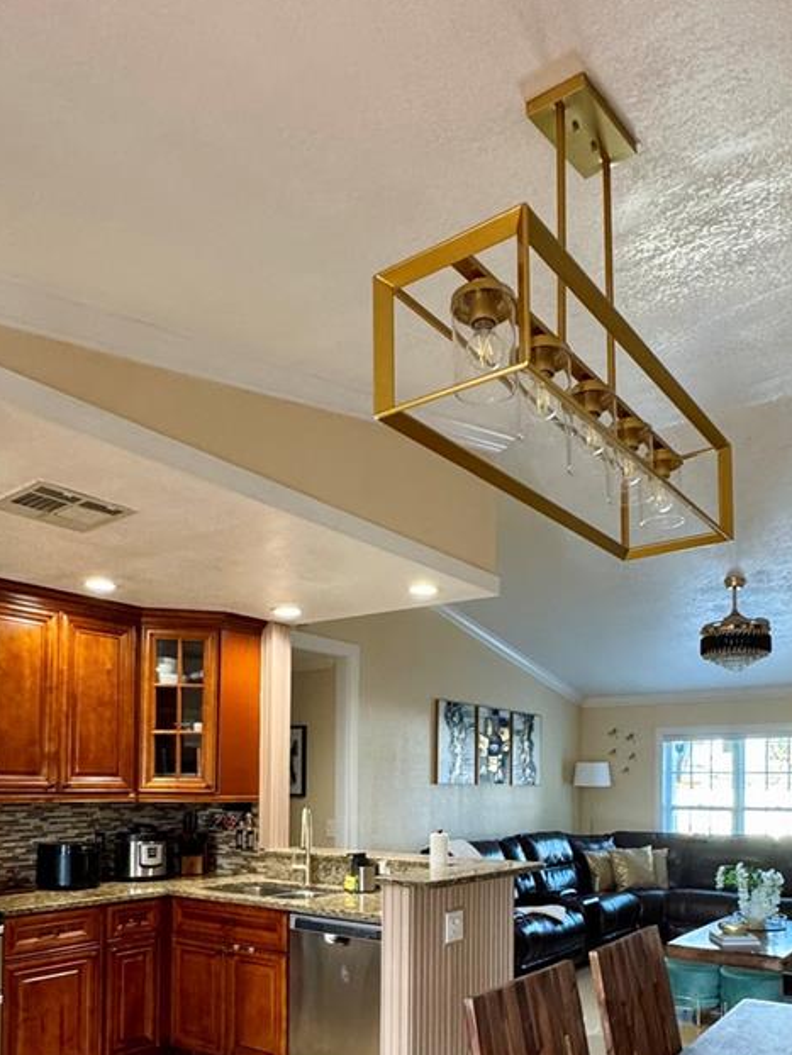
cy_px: 762
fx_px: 823
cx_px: 456
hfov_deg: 51.2
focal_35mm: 27
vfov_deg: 62.4
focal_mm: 2.22
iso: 400
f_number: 2.2
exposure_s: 1/60
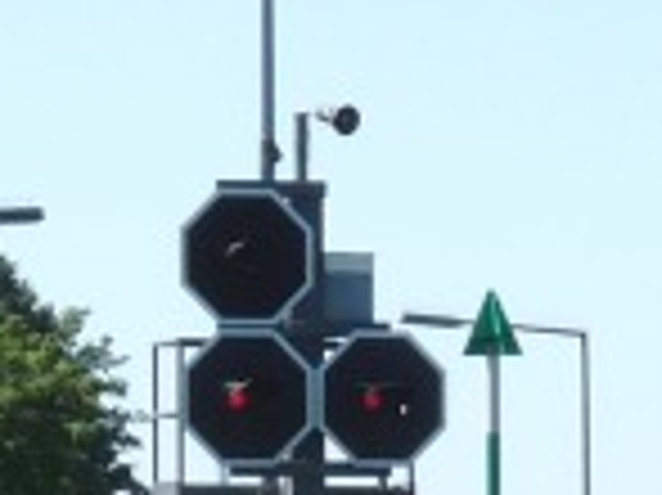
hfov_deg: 4.7
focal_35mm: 415
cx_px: 1414
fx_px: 7930
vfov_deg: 3.6
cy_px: 558
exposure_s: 1/400
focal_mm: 9.5
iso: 100
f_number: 5.6
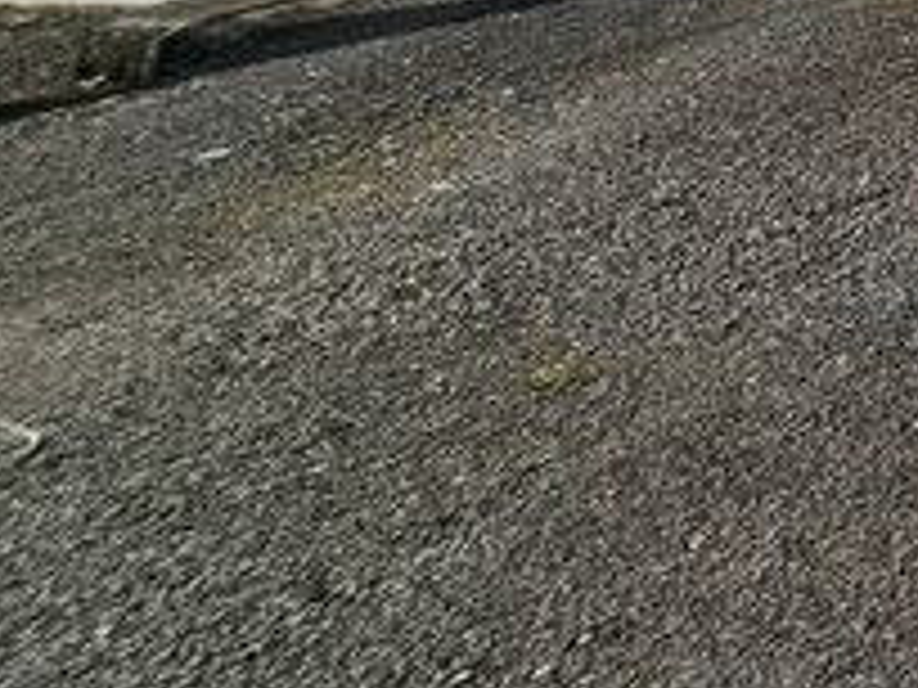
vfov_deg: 22.8
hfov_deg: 20.4
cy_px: -364
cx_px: 1773
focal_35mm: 51
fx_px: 1352
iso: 50
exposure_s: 1/4469
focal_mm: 2.2
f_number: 2.2
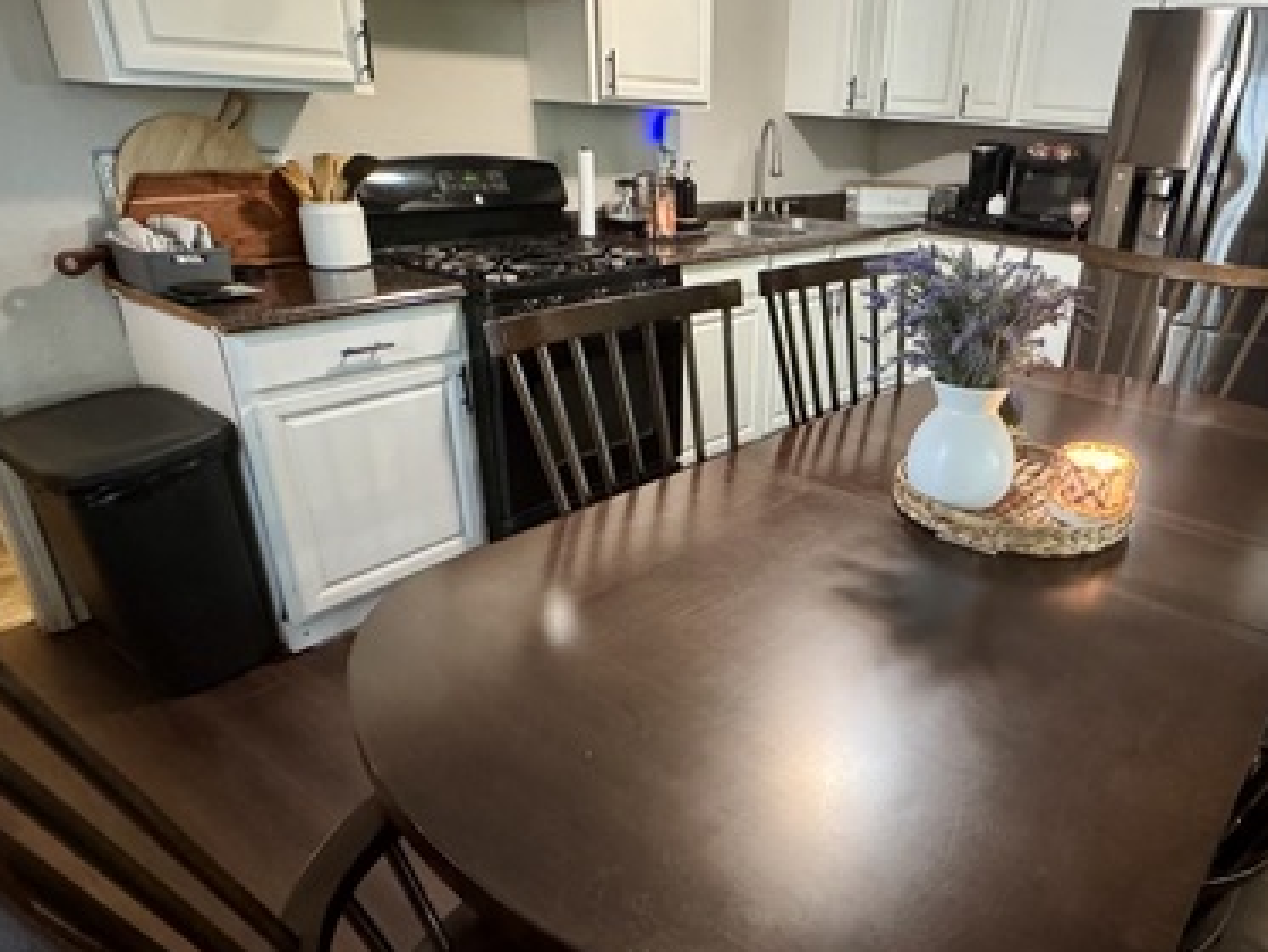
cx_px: 789
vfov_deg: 56.7
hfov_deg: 70.5
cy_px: 537
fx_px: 879
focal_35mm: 24
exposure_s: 1/40
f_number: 2.2
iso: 1000
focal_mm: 2.22
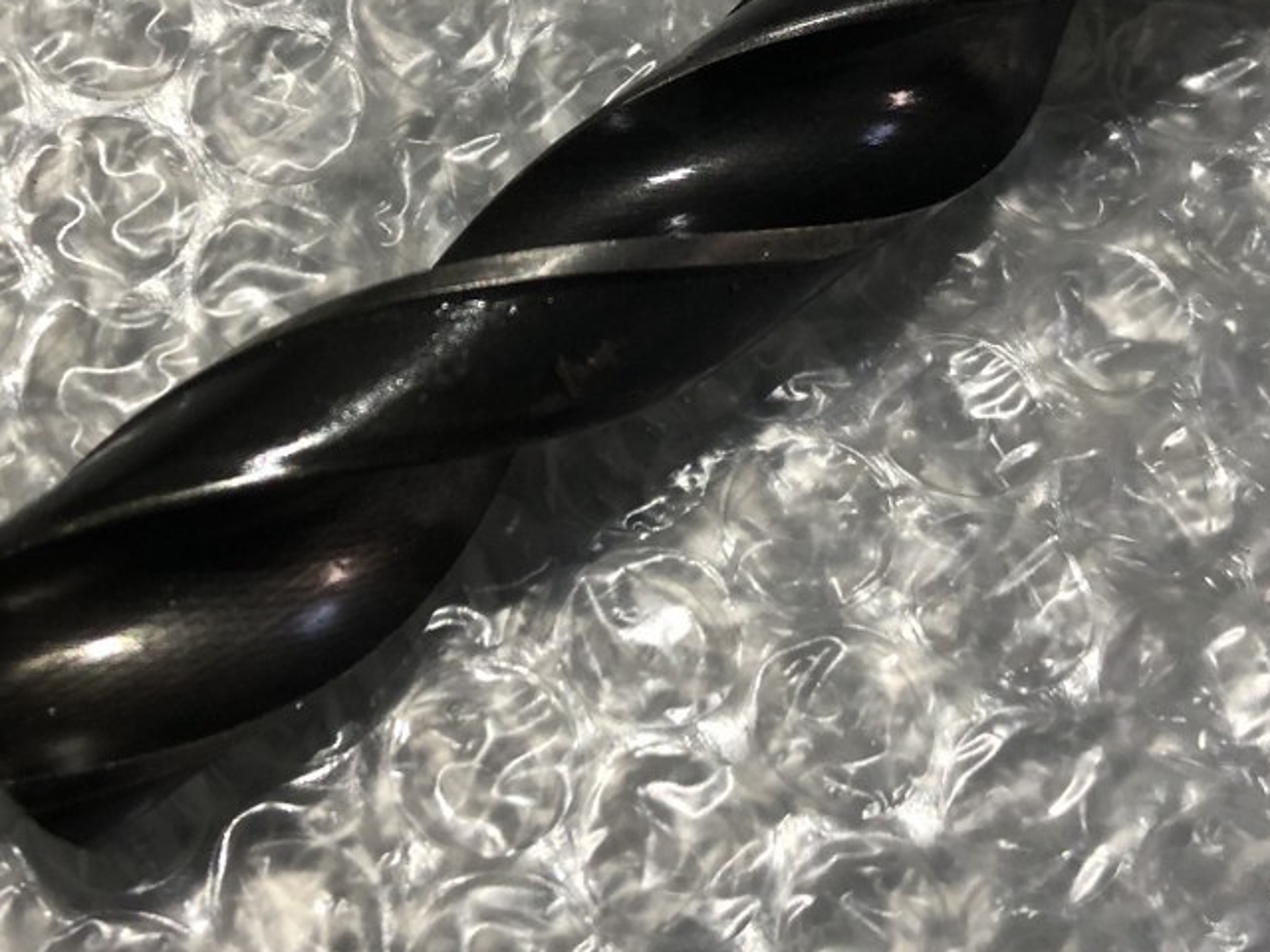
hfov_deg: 34.3
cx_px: 583
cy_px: 180
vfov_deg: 25.6
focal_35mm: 56
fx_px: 2055
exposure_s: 1/30
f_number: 1.8
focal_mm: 3.99
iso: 40
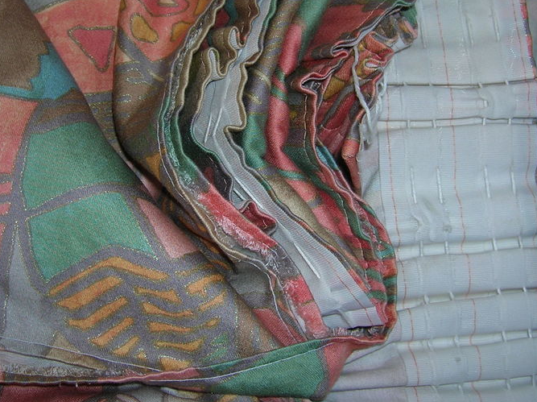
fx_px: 790
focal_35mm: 51
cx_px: 266
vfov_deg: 28.2
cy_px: 112
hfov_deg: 37.5
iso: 50
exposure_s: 1/60.1
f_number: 2.9
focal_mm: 5.7
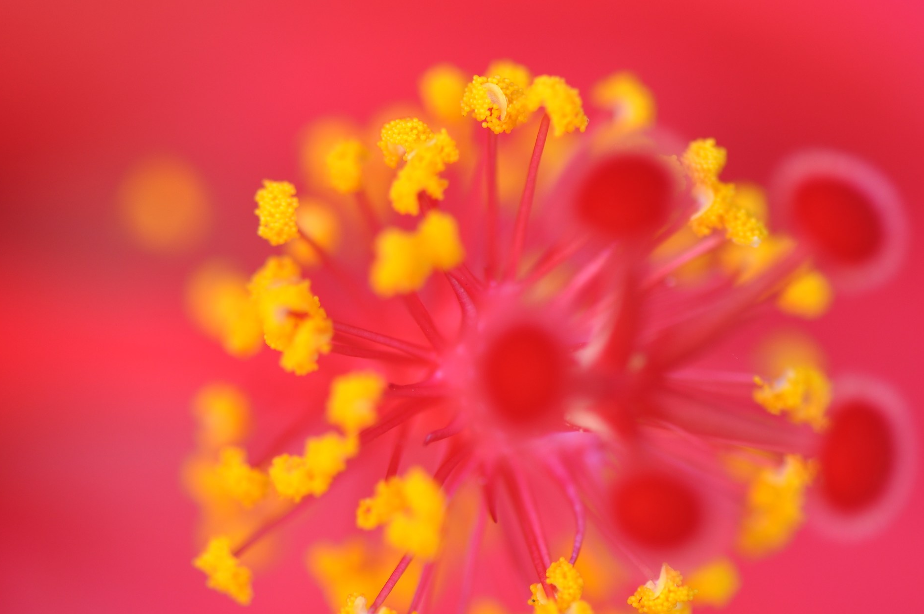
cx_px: 514
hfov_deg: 10.2
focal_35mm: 202
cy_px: 369
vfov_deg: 6.8
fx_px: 5169
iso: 125
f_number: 4.5
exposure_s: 1/25
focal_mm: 105
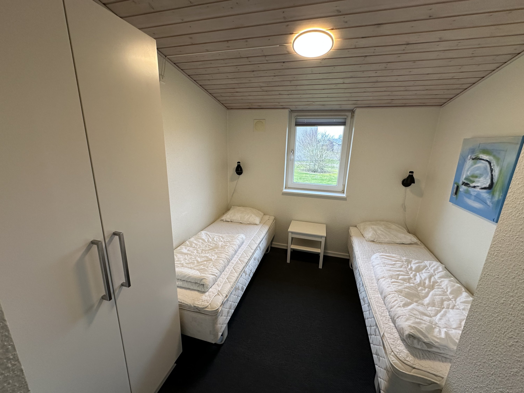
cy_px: 196
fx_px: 212
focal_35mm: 14
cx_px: 262
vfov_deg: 85.7
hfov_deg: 102.1
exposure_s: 1/100
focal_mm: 2.22
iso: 160
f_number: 2.2
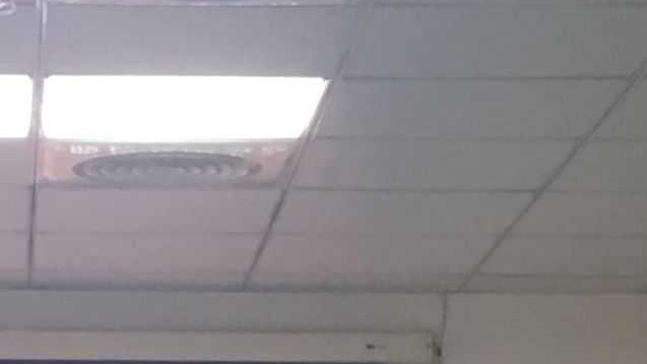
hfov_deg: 10.7
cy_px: 679
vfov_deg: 5.9
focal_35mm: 200
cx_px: -49
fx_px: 3430
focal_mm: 4.15
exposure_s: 1/33
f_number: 2.2
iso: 125
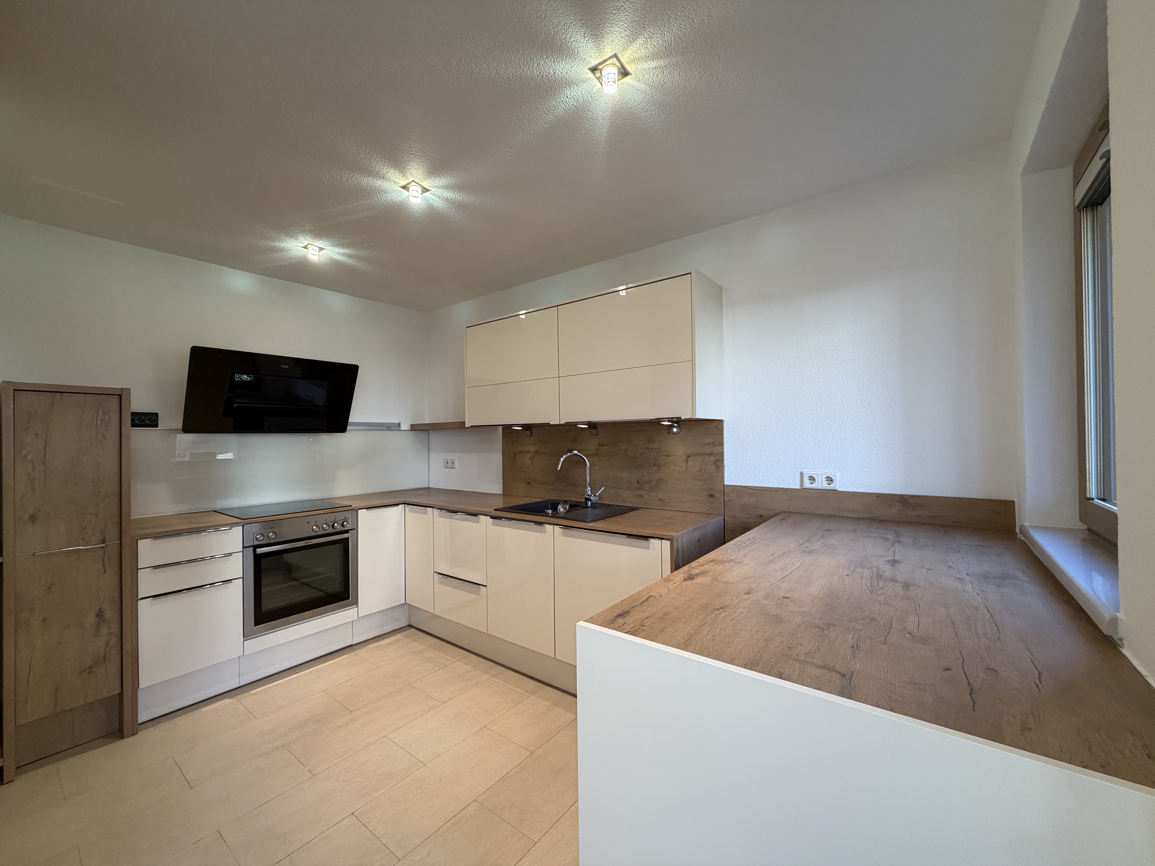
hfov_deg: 102.1
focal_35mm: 14
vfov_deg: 85.7
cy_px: 433
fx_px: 467
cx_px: 578
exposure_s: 1/100
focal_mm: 2.22
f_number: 2.2
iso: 200
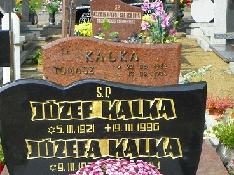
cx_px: 81
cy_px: 127
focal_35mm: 127
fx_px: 859
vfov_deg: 11.6
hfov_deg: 15.5
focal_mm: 13
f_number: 4.5
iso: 64
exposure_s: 1/320
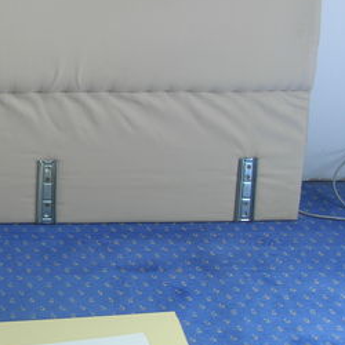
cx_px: -62
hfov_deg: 18.9
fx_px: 981
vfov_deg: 19.7
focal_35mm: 87
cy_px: 69
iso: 64
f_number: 2.9
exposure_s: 1/83.5
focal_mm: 8.5
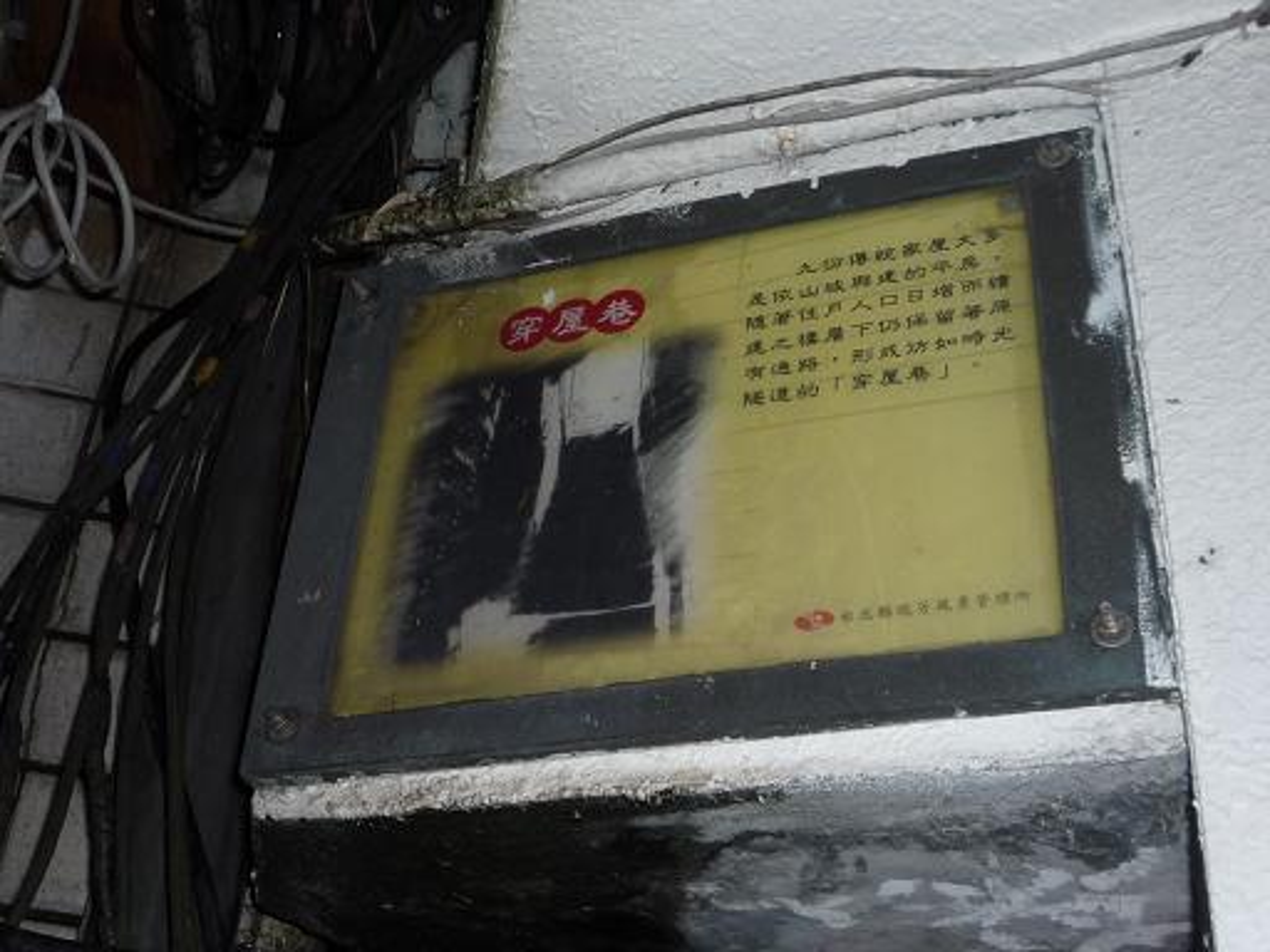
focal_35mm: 47
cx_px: 635
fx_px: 1724
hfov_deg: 40.4
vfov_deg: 30.9
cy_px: 476
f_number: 3.5
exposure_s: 1/30
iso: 100
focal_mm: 5.8
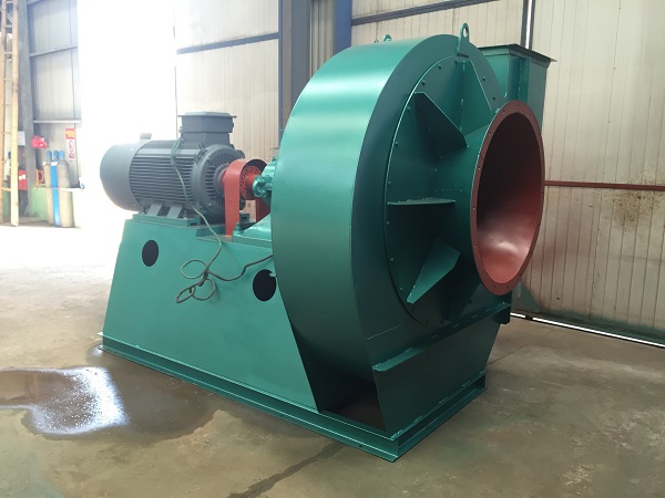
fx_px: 557
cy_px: 249
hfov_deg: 61.7
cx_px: 332
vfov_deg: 48.2
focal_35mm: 29
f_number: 2.2
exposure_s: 1/33
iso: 80
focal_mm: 4.15
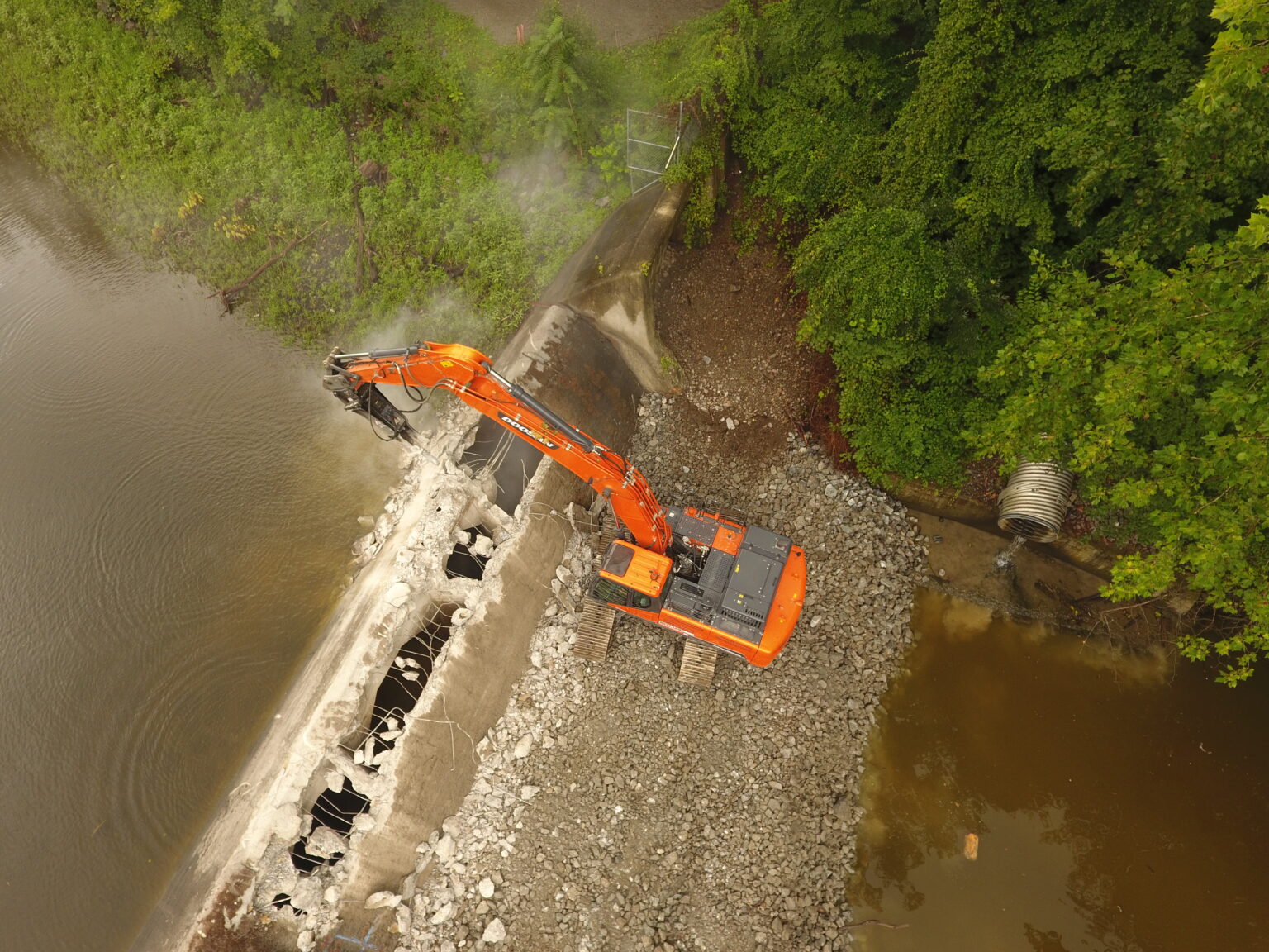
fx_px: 733
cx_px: 634
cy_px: 476
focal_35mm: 20
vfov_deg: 66.0
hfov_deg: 81.7
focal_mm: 3.61
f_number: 2.8
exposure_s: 1/120
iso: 114
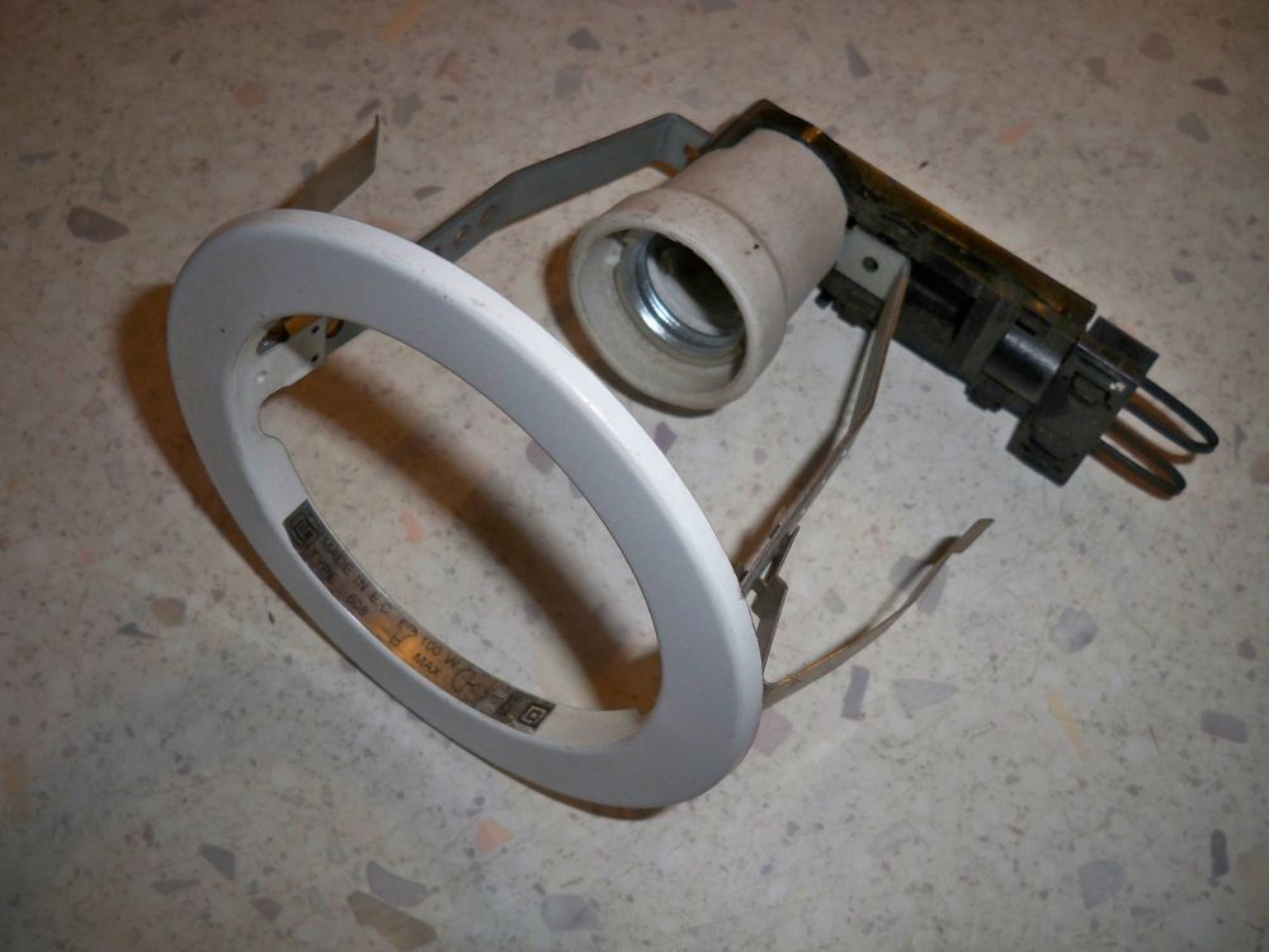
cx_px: 634
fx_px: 1283
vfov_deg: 40.7
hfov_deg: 52.6
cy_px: 476
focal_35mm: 35
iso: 200
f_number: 3.1
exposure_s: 1/60
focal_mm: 6.3
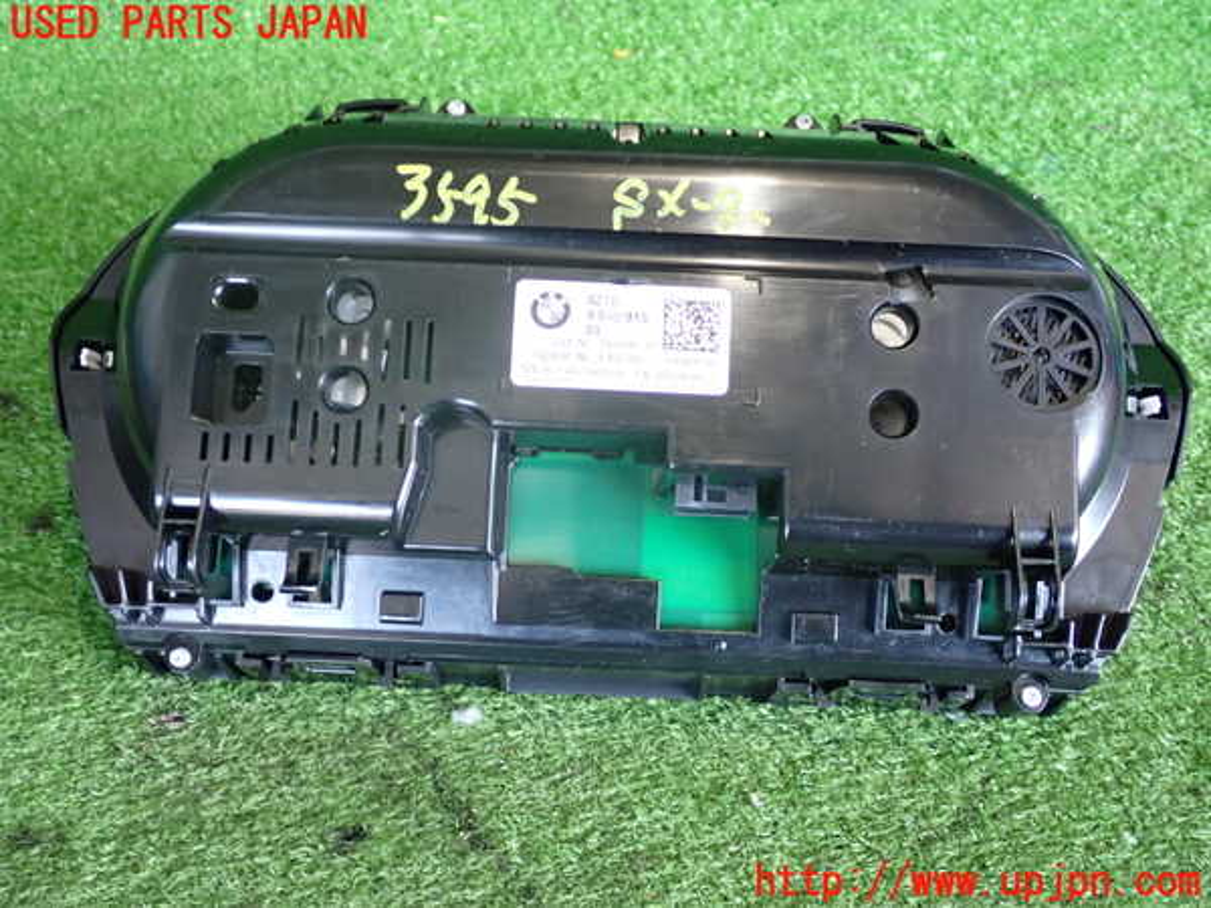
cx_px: 606
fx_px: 1329
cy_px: 454
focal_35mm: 38
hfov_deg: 49.0
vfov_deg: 37.7
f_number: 2.7
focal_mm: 6.83
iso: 500
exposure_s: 1/40
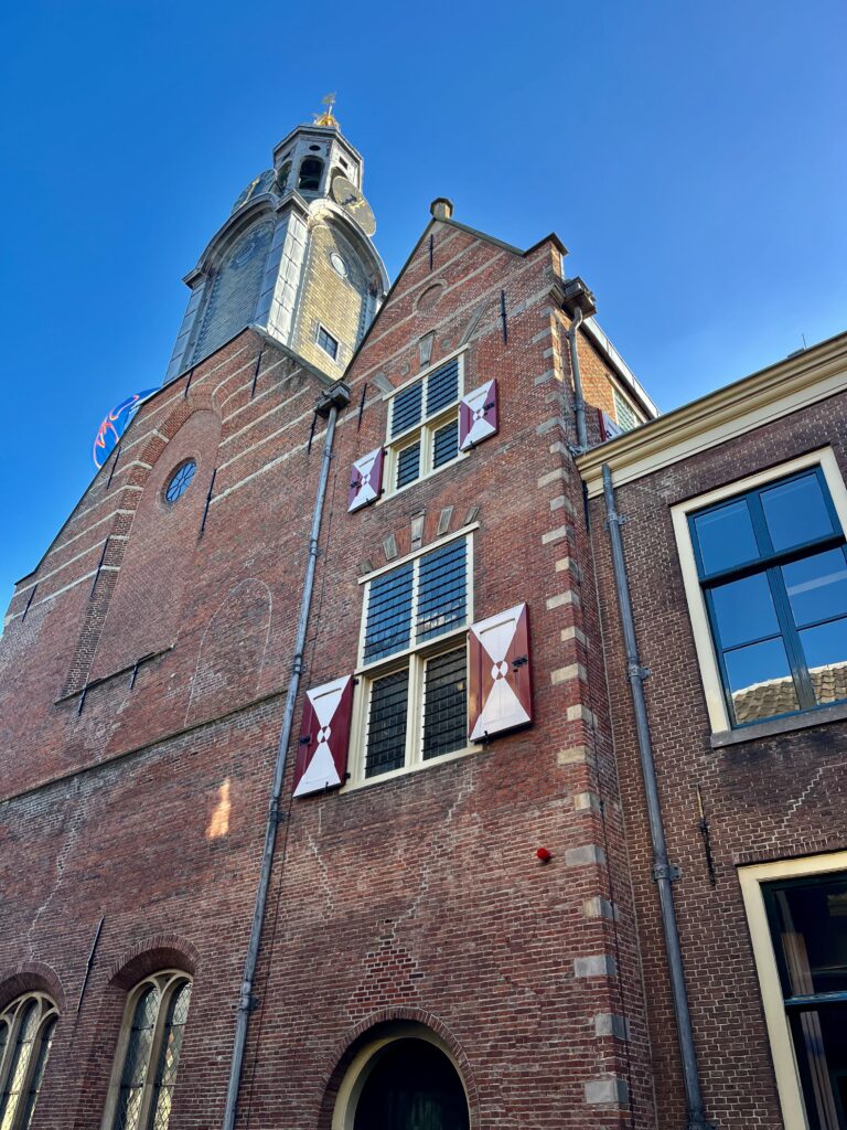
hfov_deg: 53.1
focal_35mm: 26
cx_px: 424
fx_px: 848
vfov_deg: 67.3
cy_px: 565
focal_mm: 5.1
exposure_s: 1/592
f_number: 1.6
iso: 50
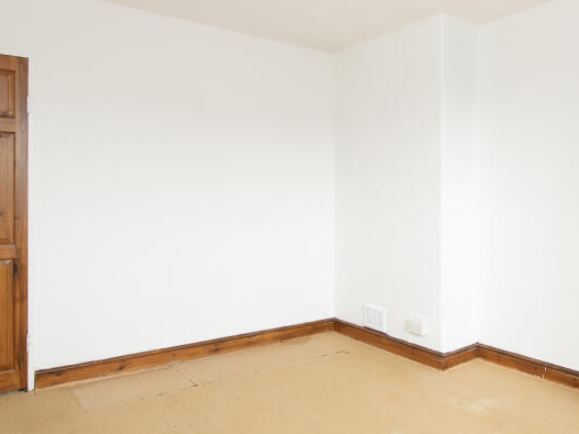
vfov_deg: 49.6
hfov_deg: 62.9
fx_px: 468
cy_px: 192
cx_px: 349
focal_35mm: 28
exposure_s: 1/25
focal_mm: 10
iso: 250
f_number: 9
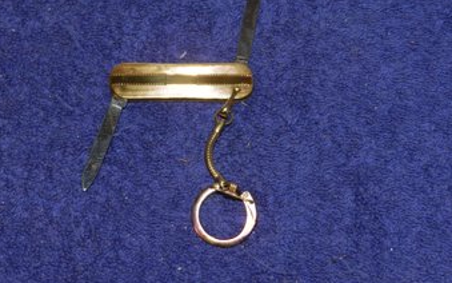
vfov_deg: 17.9
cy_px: 126
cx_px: 225
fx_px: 899
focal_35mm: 73
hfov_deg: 28.2
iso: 200
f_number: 4.7
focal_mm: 12.1
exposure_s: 1/30
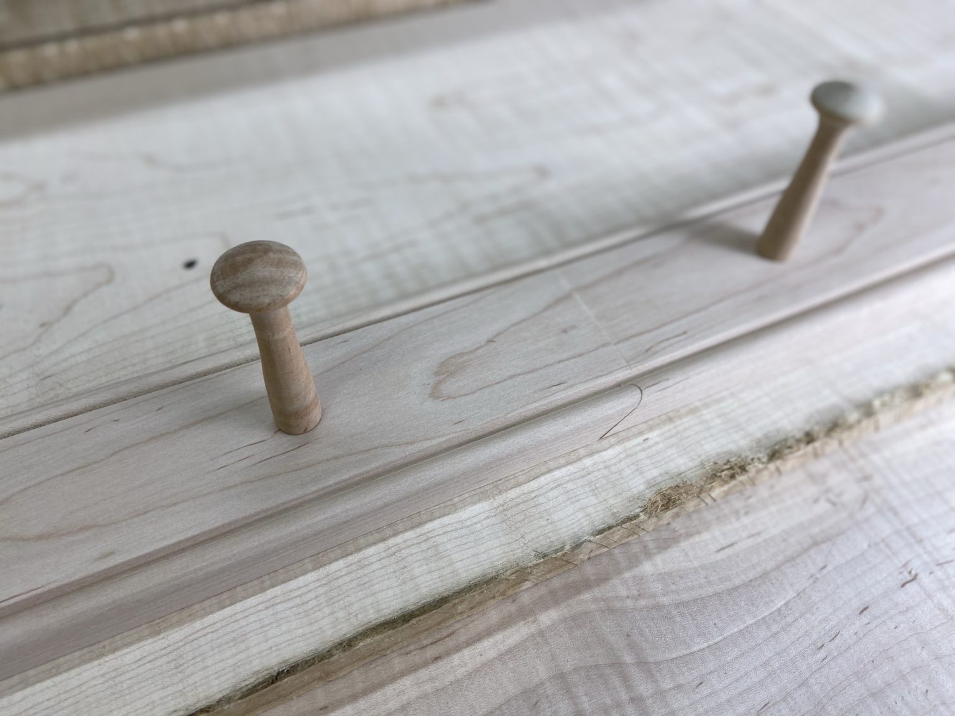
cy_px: 358
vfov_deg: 53.1
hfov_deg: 67.3
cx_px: 478
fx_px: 717
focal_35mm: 26
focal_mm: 4.25
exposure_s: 1/120
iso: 40
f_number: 1.8
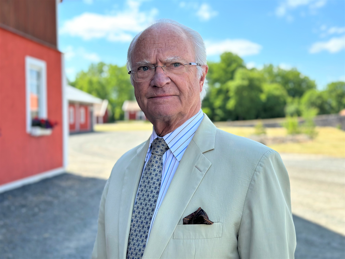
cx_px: 172
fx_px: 478
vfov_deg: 30.3
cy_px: 130
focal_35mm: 48
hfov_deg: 39.7
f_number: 1.78
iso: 80
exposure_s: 1/1453
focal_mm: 6.86
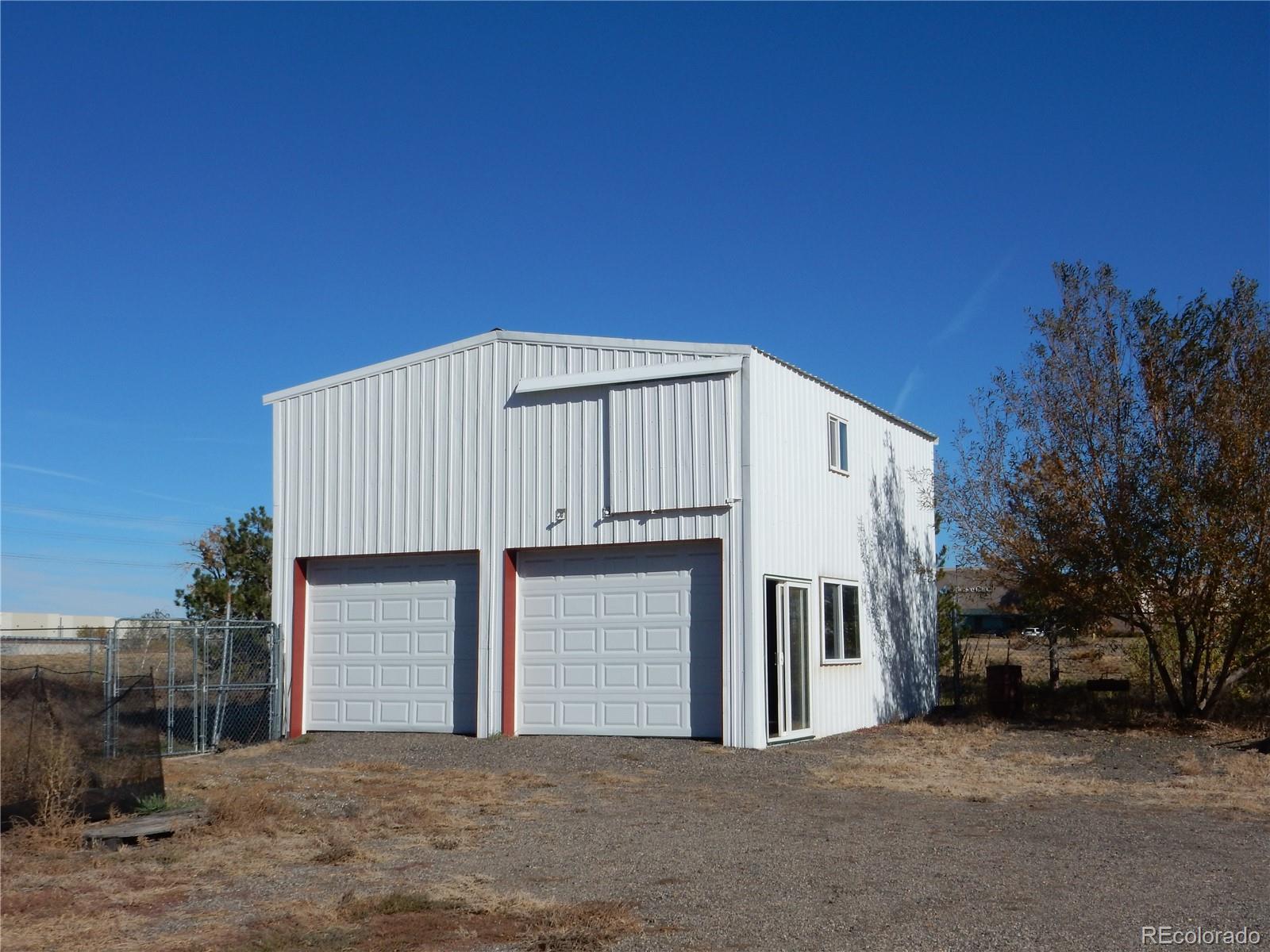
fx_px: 1578
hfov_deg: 43.9
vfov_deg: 33.6
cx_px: 635
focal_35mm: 43
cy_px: 476
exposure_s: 1/1600
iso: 125
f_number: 5
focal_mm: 7.6
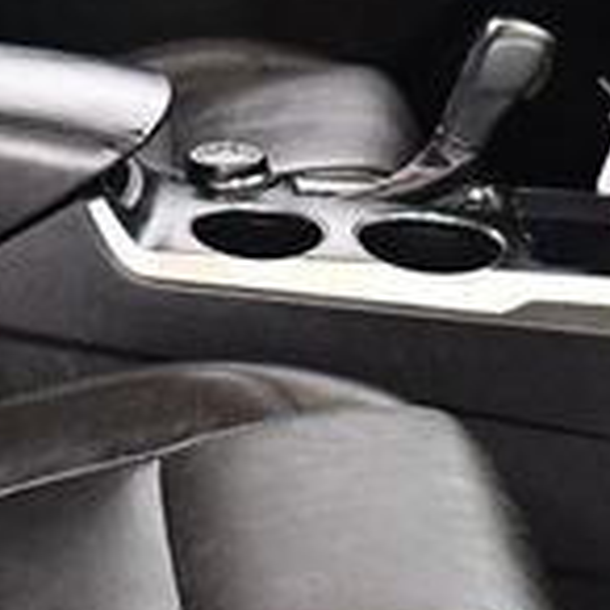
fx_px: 2672
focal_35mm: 134
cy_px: 63
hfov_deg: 13.0
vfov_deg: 12.9
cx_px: 263
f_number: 3.5
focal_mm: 18
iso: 3200
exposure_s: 1/125
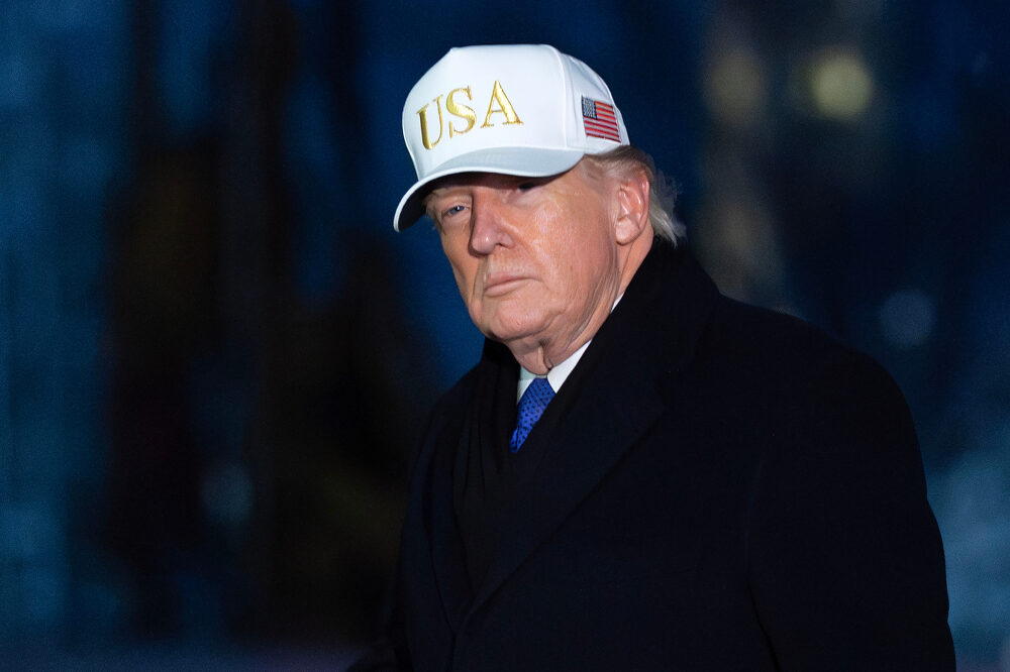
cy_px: 336
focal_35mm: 156
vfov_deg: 8.8
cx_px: 505
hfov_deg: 13.2
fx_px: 4375
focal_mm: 156
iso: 10000
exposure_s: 1/200
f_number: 3.2
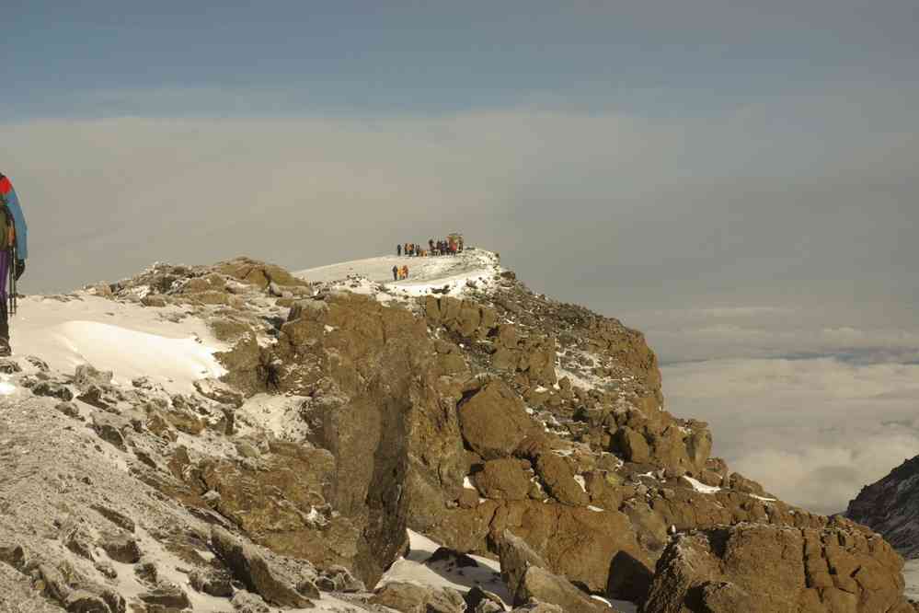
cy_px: 306
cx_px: 460
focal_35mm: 82
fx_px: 2106
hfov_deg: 24.6
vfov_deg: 16.6
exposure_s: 1/250
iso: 100
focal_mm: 55
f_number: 9.5
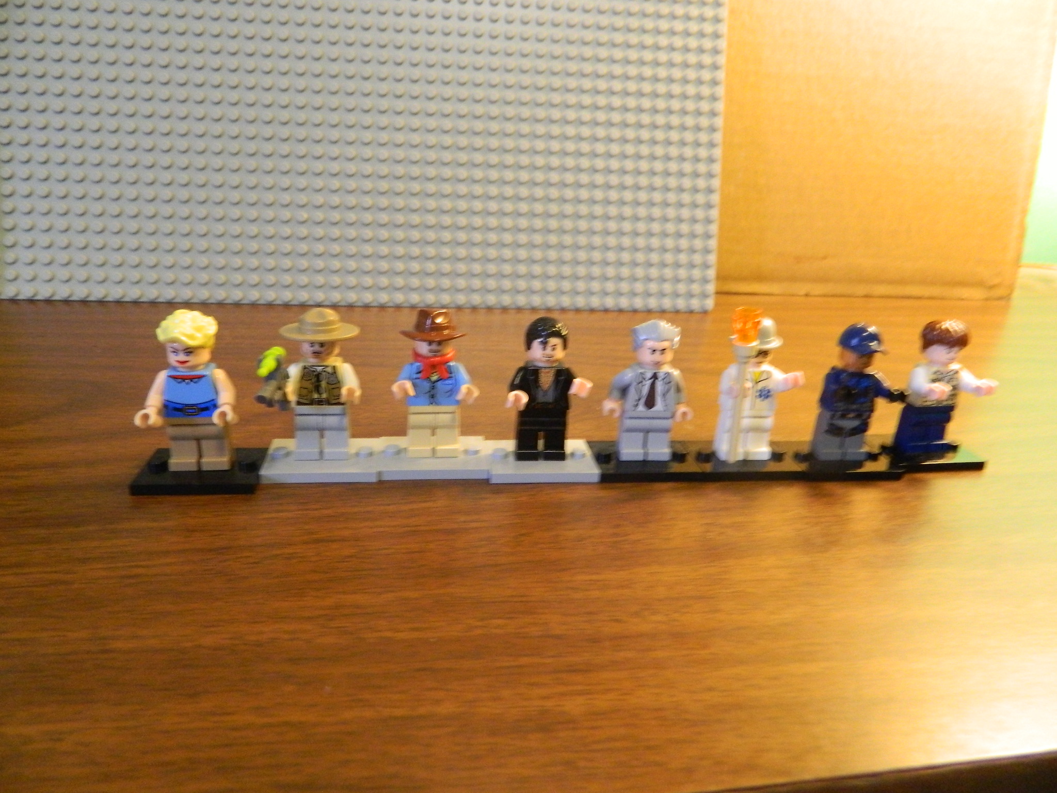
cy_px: 396
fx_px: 763
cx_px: 528
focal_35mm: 25
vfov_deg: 54.9
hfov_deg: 69.4
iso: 400
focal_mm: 4.5
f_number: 3.1
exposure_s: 1/15
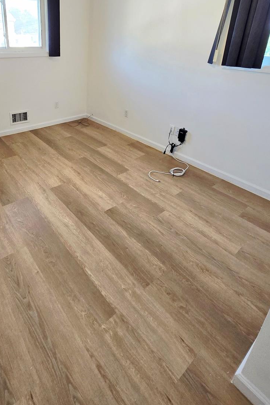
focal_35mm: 19
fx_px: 214
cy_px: 128
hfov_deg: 62.7
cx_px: 87
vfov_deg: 83.2
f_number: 2.2
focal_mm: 2.2
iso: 125
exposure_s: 1/60.2
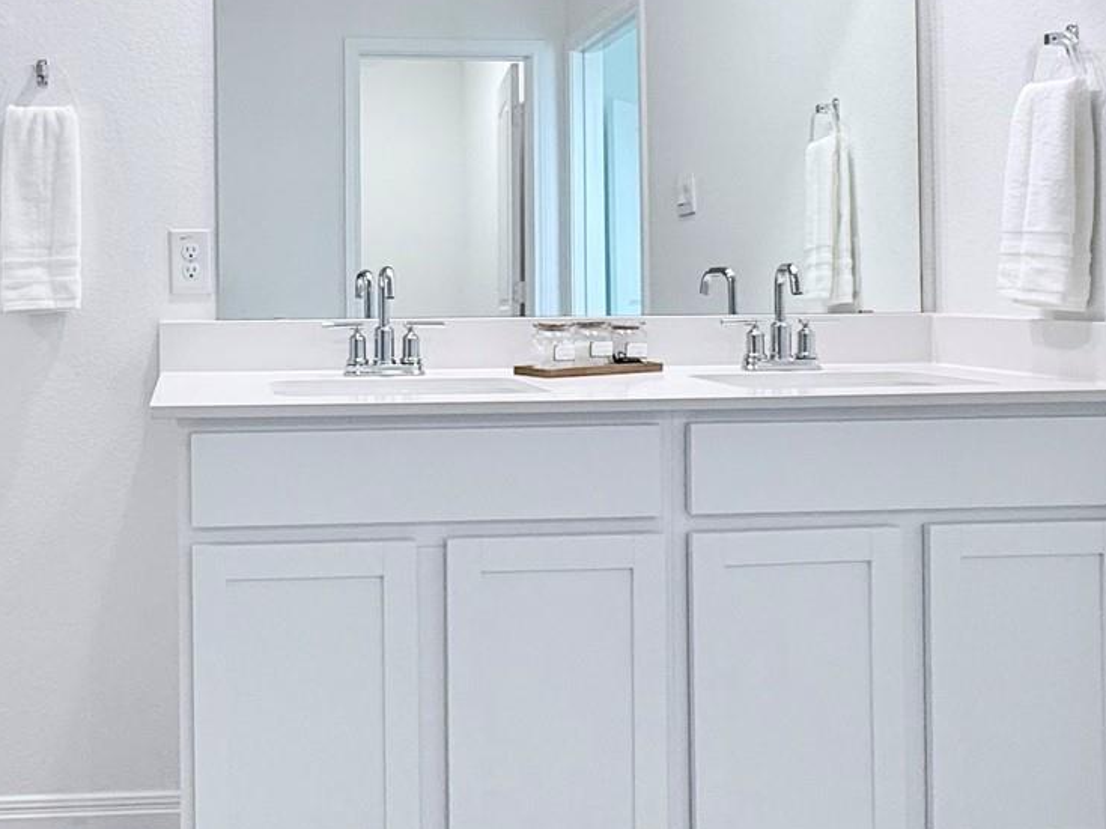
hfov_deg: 46.4
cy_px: 269
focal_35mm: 39
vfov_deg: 36.4
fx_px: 1246
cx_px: 298
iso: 160
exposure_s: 1/120
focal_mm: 2.22
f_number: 2.2
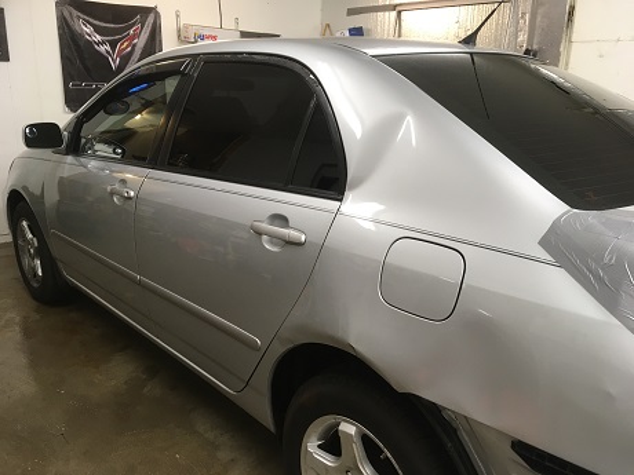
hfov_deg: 61.7
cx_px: 317
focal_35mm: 29
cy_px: 238
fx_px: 531
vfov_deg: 48.2
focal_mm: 4.15
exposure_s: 1/30
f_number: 2.2
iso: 80
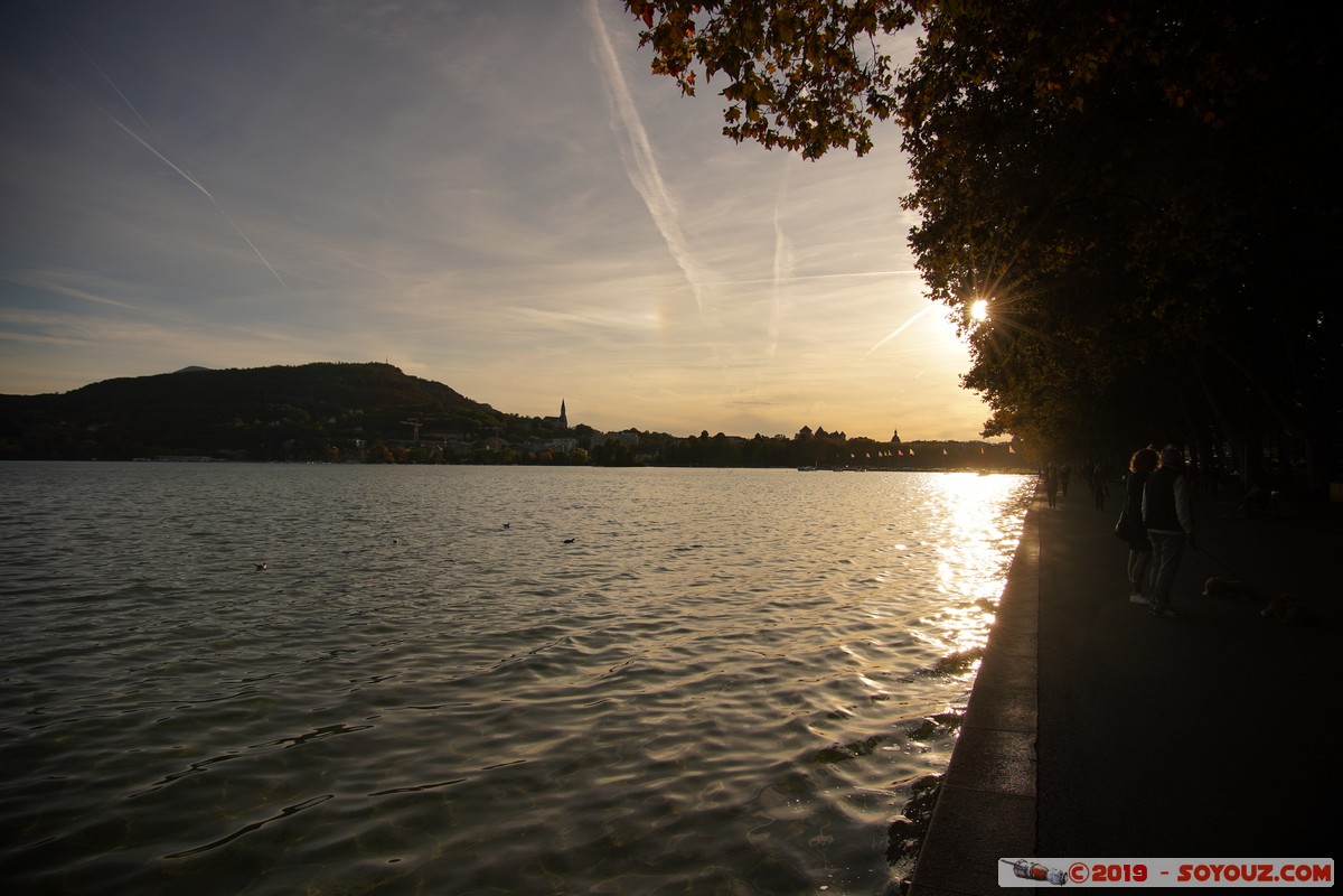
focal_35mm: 20
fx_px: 746
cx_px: 672
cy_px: 448
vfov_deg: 61.9
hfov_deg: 84.0
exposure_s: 1/800
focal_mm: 20
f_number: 8
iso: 100
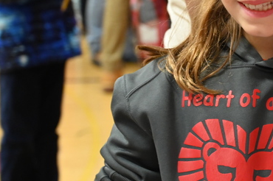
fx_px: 1068
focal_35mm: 141
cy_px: 72
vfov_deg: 9.7
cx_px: 258
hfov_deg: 14.4
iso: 3200
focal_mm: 51
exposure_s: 1/80
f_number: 4
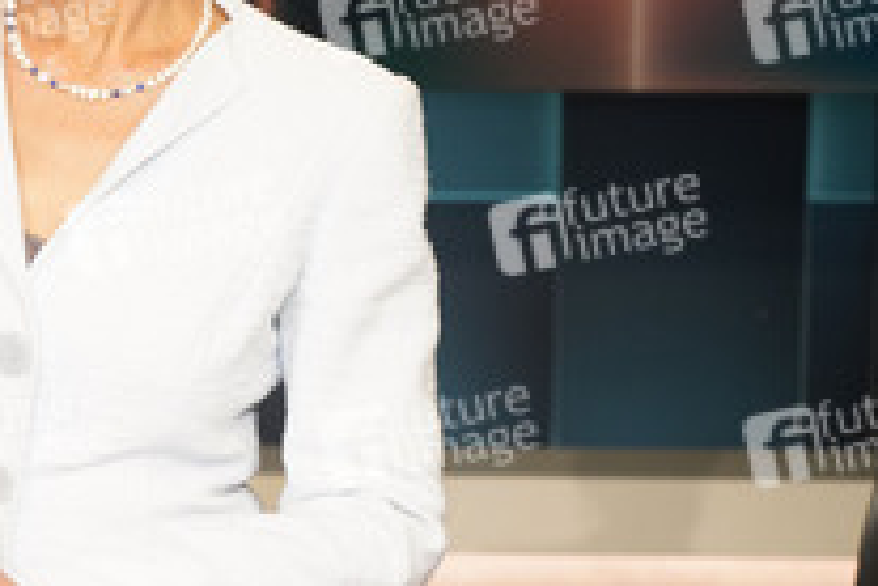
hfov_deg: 18.4
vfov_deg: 12.5
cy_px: 119
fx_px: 2658
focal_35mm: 109
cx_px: 62
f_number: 5
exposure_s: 1/160
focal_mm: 50
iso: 2000
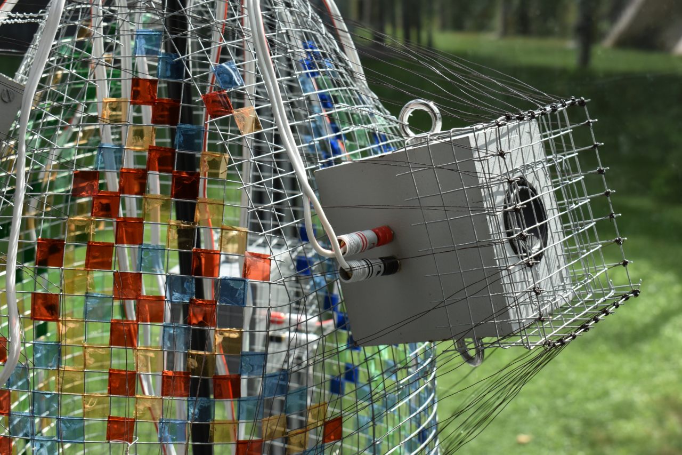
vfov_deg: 25.7
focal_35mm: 52
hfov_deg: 37.9
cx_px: 341
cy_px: 228
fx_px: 994
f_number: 8
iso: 250
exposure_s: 1/250
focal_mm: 35
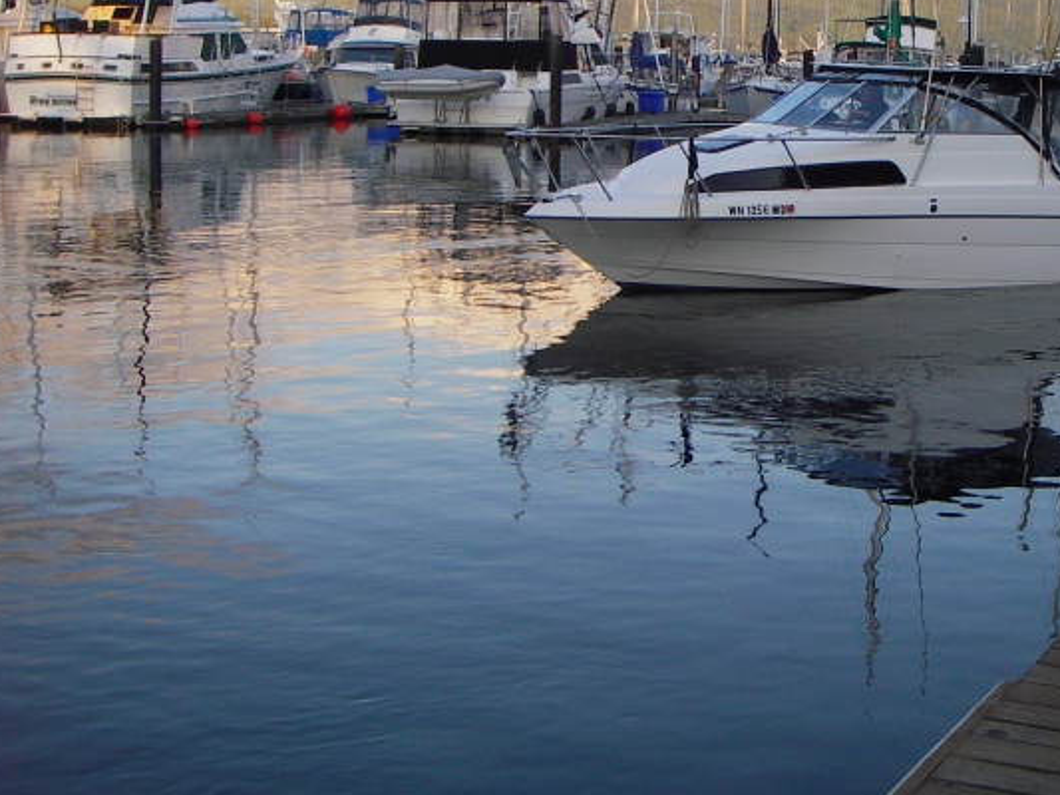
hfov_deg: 33.2
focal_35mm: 57
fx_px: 1746
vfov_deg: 25.5
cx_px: 782
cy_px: 262
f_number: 3.3
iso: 50
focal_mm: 6.3
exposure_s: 1/160
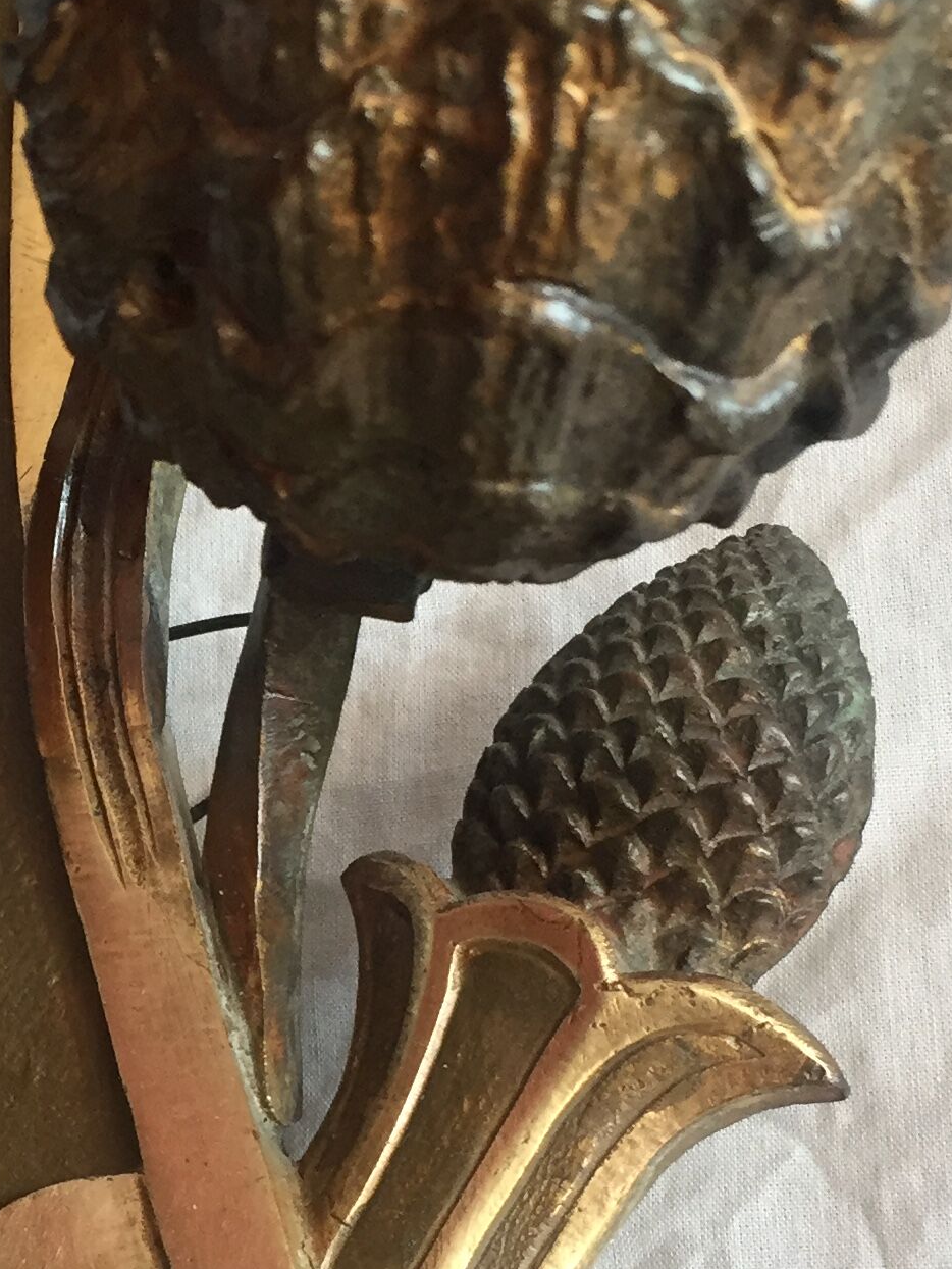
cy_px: 871
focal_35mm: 76
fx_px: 2786
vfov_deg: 25.5
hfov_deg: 18.9
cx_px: 41
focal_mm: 4.15
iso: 50
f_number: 2.2
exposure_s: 1/33
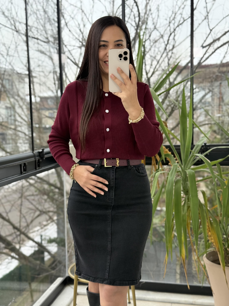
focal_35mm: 48
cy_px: 153
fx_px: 423
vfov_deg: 39.7
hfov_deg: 30.3
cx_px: 114
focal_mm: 6.76
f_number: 1.78
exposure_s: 1/242
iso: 125
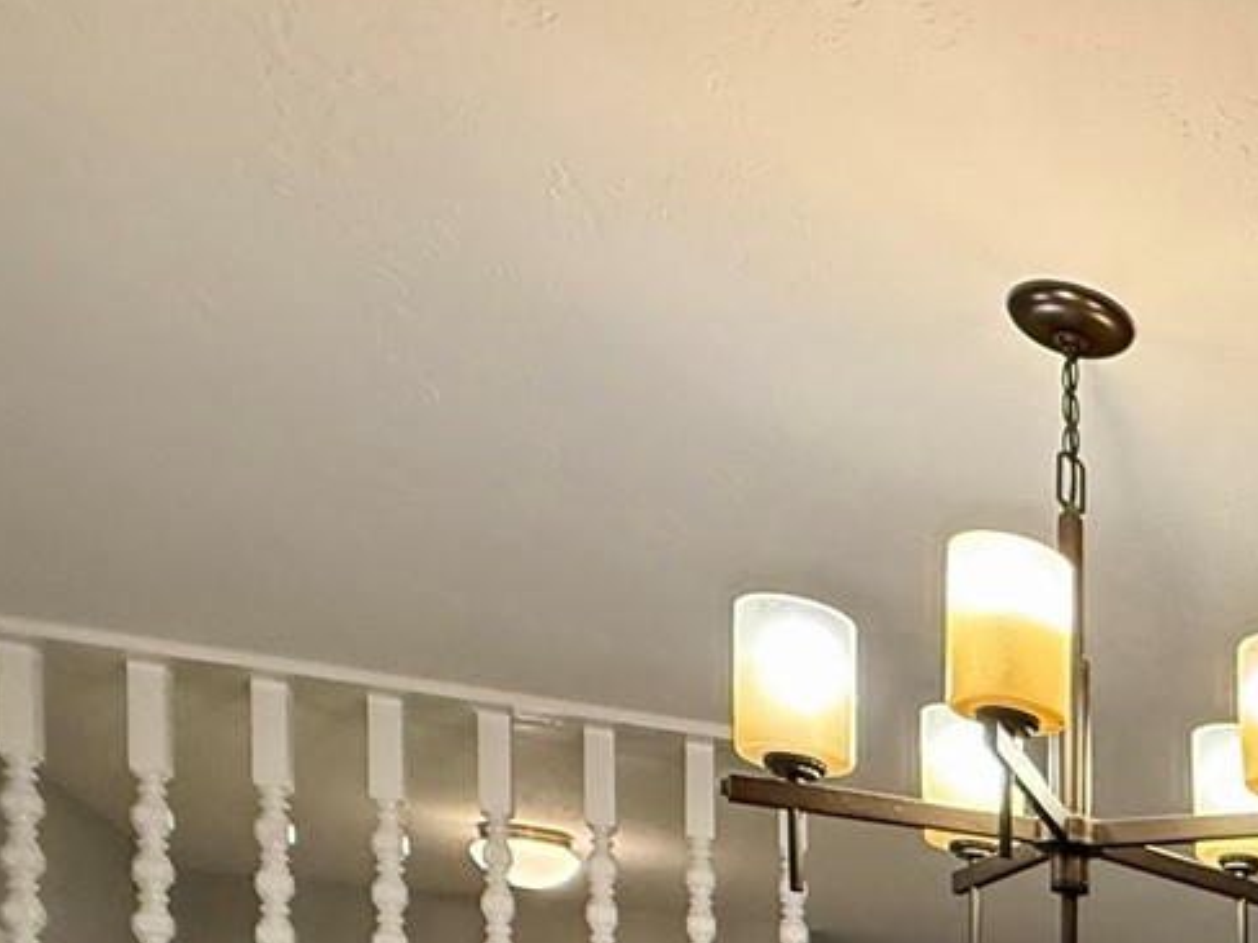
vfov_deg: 25.4
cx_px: 1803
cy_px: 1336
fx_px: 1671
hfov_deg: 29.1
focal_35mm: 46
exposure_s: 1/120
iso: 400
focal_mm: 2.22
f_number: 2.2
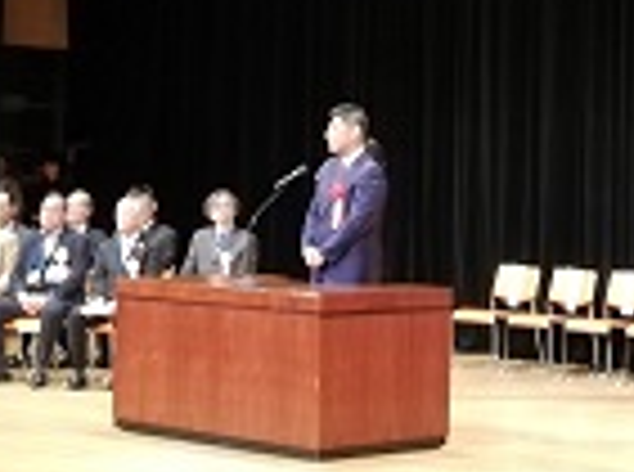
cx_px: 546
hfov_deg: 16.0
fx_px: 2229
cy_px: 43
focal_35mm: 122
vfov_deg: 12.0
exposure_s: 1/24
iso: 400
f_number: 2.2
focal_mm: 3.81
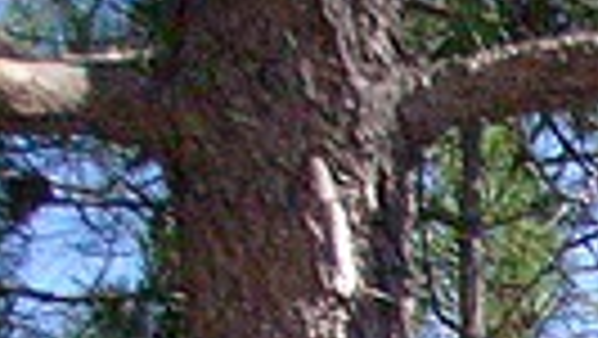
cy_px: 1088
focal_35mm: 200
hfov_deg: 9.3
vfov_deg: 5.6
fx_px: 3173
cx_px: 1565
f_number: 7.1
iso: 160
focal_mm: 5.8
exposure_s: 1/350
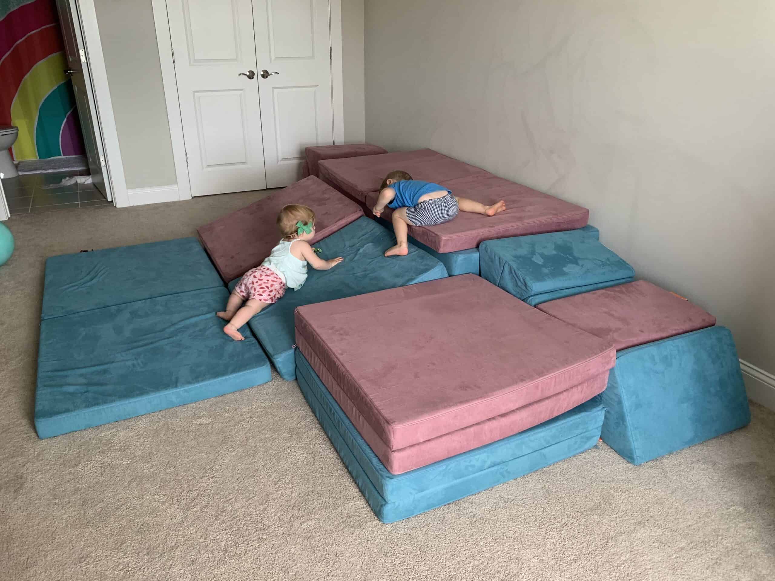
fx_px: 582
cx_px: 388
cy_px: 290
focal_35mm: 26
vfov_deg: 53.1
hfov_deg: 67.3
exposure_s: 1/60
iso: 200
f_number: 1.8
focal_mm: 4.25
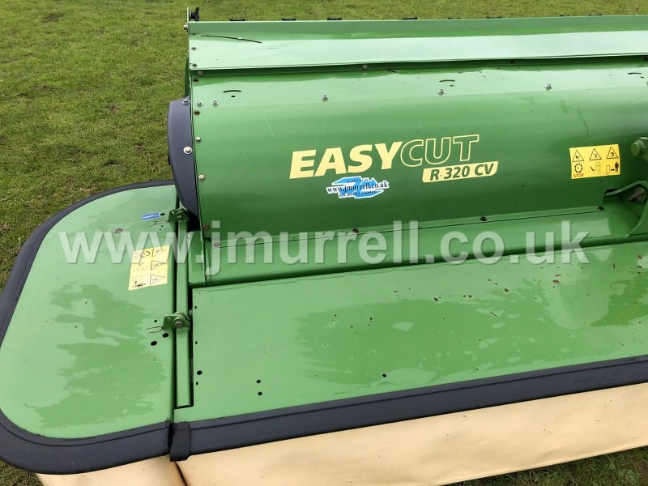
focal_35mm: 28
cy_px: 243
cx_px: 324
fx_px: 524
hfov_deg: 63.4
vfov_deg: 49.7
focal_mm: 3.99
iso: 20
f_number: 1.8
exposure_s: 1/738
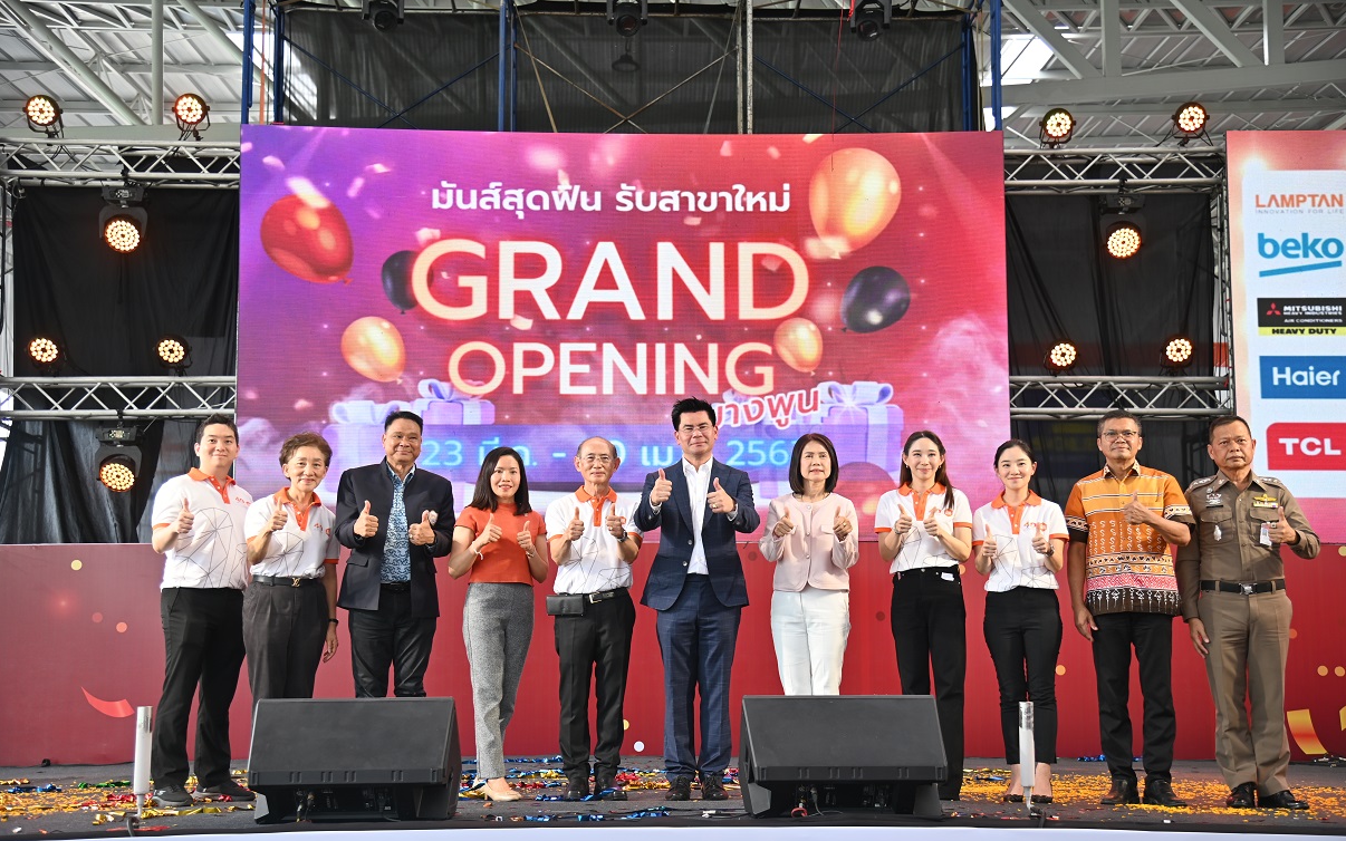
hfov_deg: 42.6
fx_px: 1724
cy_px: 448
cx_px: 674
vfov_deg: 27.4
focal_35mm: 47
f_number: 4
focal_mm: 46
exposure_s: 1/125
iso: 180
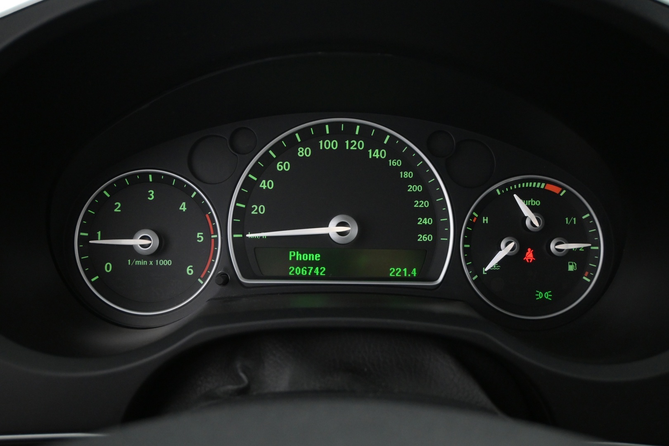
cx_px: 334
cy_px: 223
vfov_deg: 38.4
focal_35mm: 34
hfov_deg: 55.1
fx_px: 641
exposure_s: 1/50
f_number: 4.2
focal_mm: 23
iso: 2500
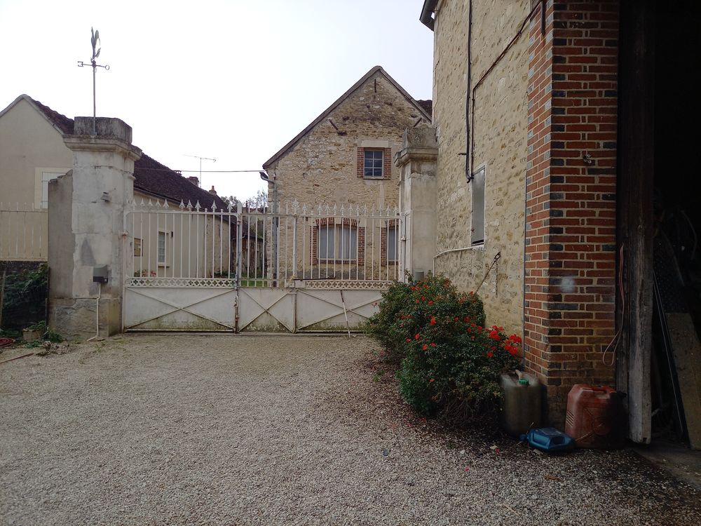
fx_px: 506
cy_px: 263
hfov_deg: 69.4
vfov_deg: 54.9
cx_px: 350
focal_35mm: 25
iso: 50
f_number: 1.8
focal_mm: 4.65
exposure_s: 1/736
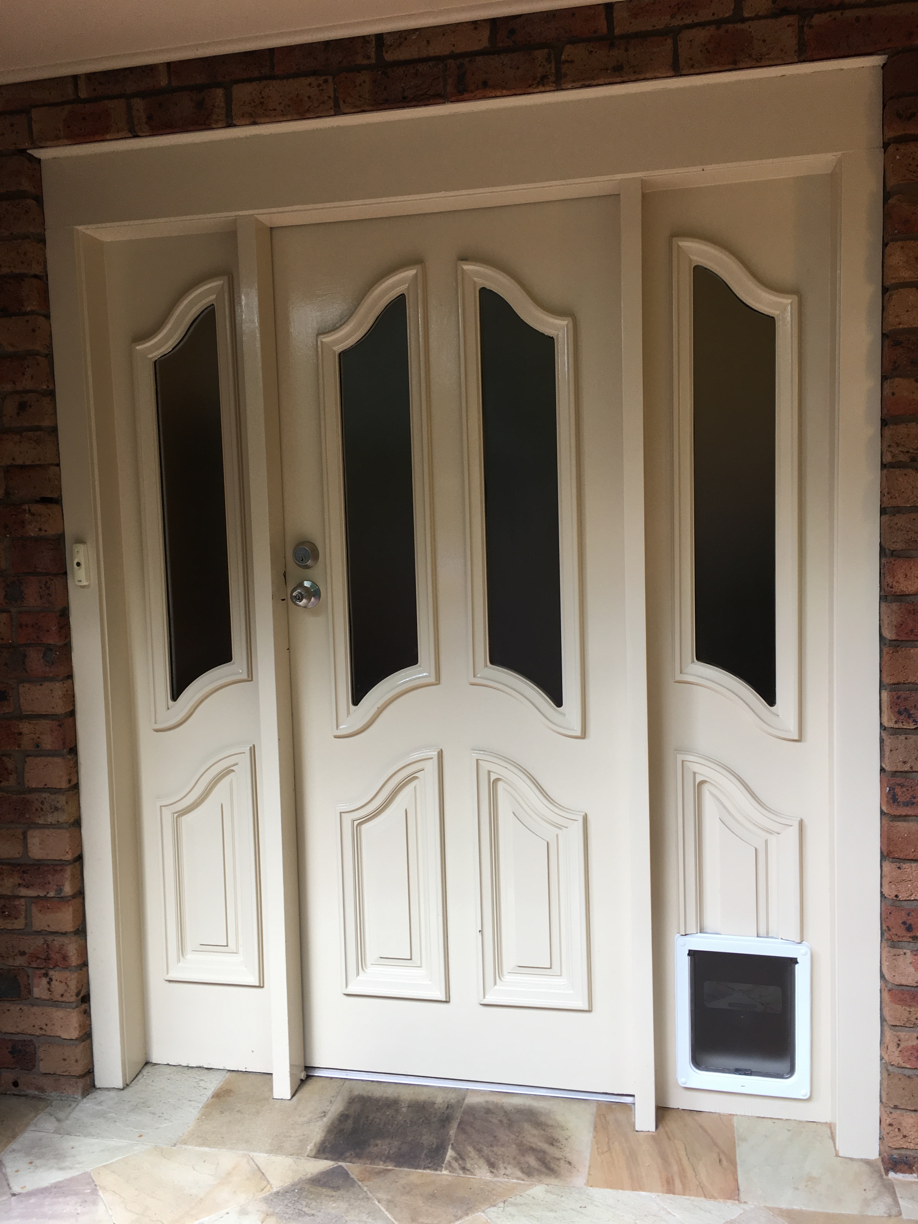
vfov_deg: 61.7
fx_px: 1025
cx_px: 459
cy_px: 612
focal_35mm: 29
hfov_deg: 48.2
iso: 25
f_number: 2.2
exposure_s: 1/50
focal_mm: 4.15
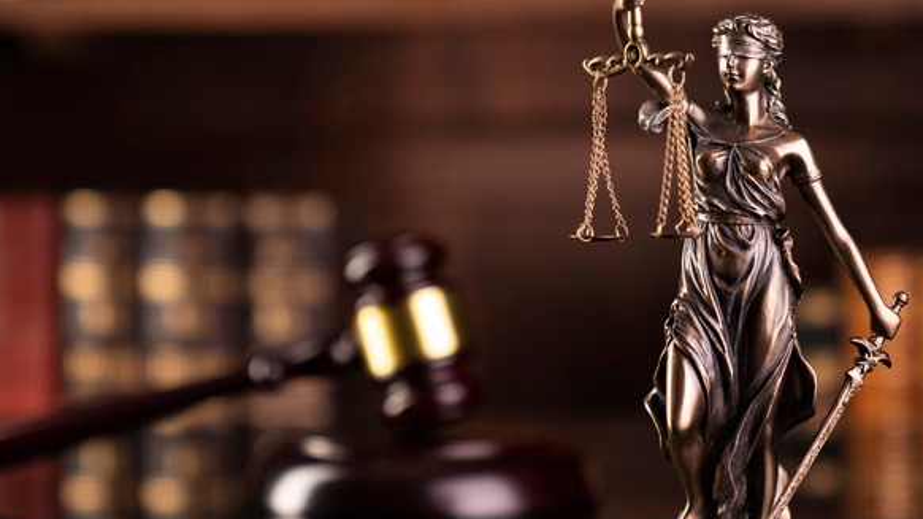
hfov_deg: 17.0
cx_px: 324
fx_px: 3083
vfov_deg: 9.6
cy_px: 172
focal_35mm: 126
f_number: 2.8
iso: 50
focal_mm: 70
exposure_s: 1/160
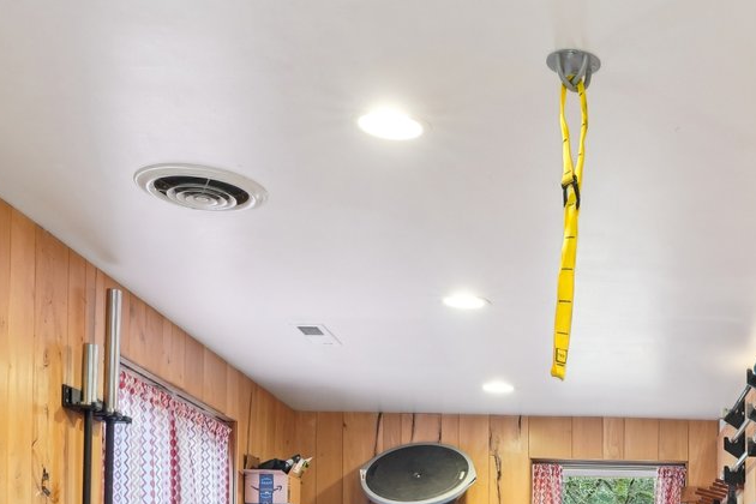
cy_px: 626
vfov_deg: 23.5
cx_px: 754
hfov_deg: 34.7
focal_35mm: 52
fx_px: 1092
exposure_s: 1/4
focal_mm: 16
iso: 400
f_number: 8
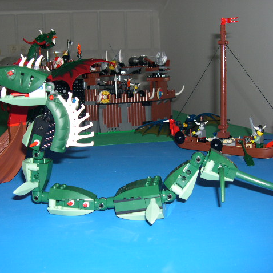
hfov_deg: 37.5
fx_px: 402
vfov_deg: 37.6
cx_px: 122
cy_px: 136
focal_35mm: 45
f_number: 2.8
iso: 100
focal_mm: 8
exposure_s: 1/60
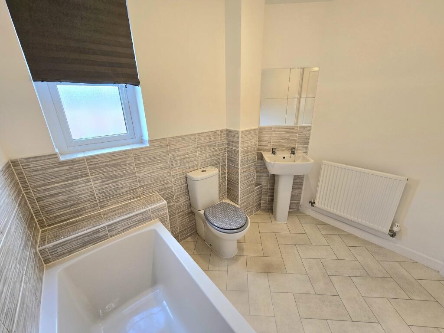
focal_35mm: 13
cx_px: 222
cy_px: 166
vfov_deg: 89.9
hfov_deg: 106.2
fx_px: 167
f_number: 2.2
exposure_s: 1/100
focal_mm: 2.2
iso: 125
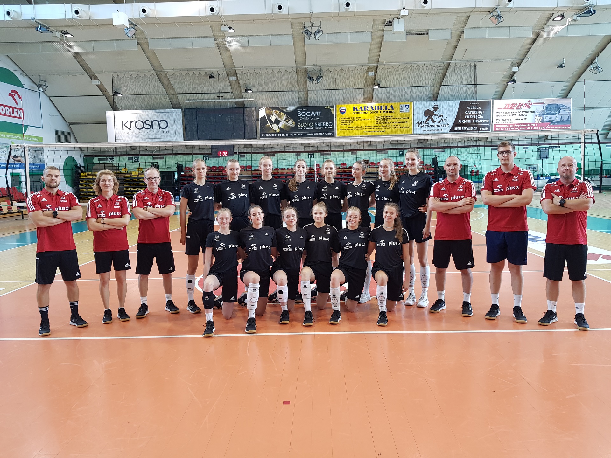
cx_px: 306
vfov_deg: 53.1
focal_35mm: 26
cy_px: 229
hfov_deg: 67.3
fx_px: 459
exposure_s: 1/50
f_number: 1.7
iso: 64
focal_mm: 4.3
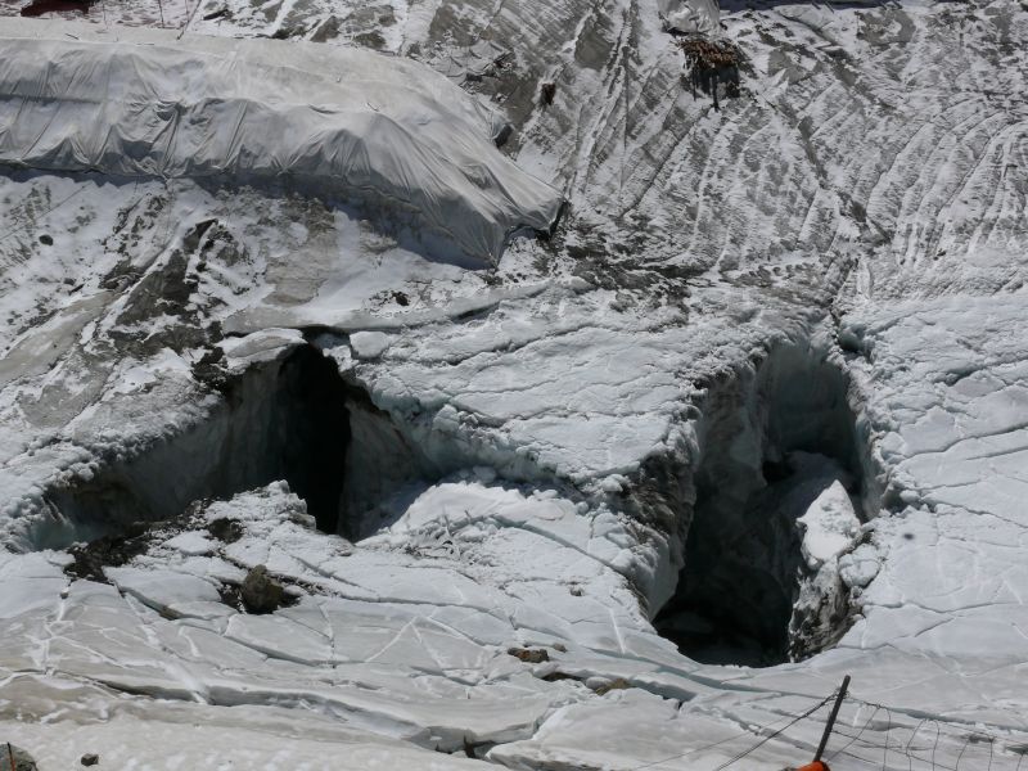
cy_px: 386
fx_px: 1871
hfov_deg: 30.7
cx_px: 514
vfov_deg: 23.3
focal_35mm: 63
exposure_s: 1/1000
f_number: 9
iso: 100
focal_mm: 13.4
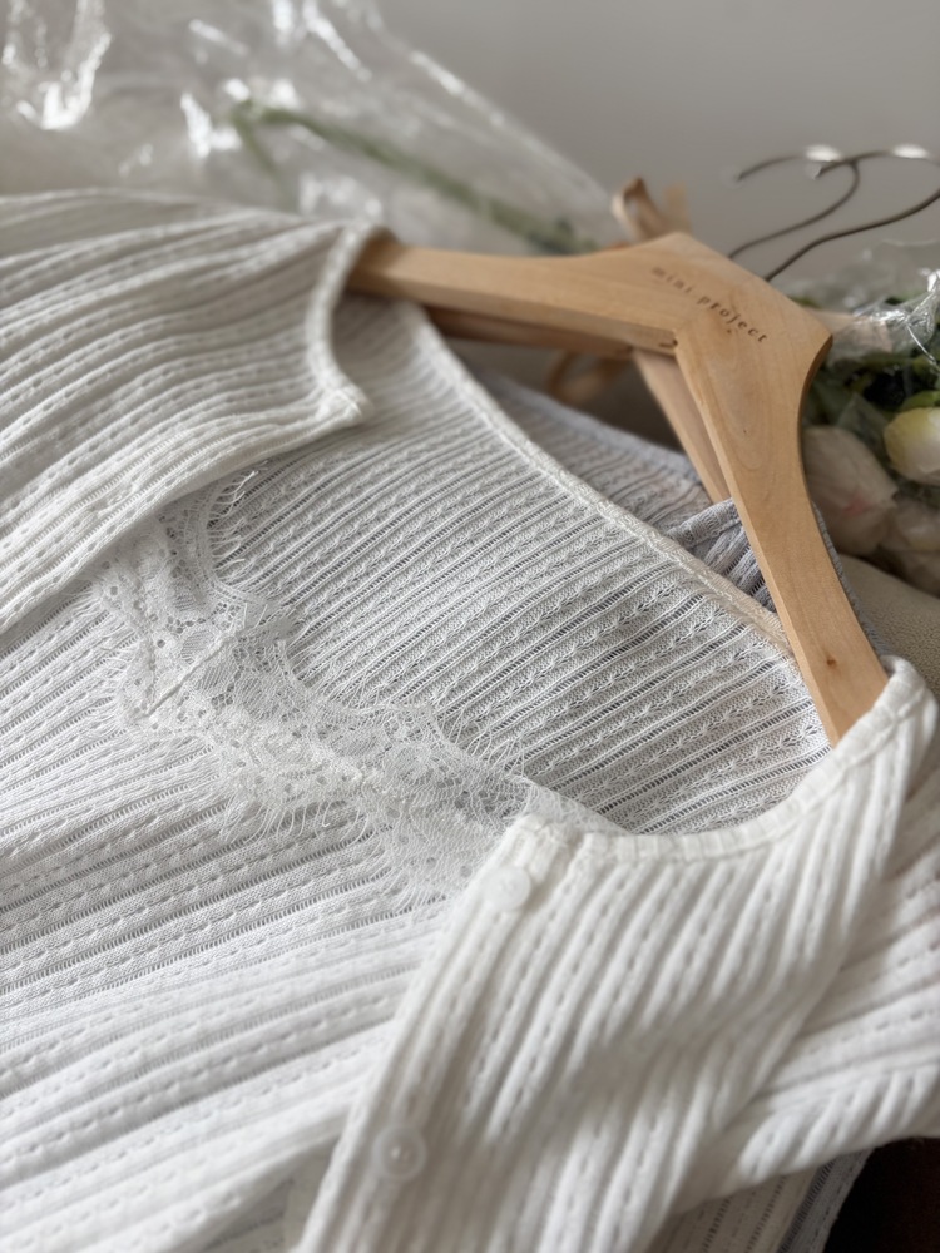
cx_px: 470
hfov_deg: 53.1
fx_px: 941
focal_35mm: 26
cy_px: 626
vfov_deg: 67.3
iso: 100
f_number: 1.6
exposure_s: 1/60
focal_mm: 5.96
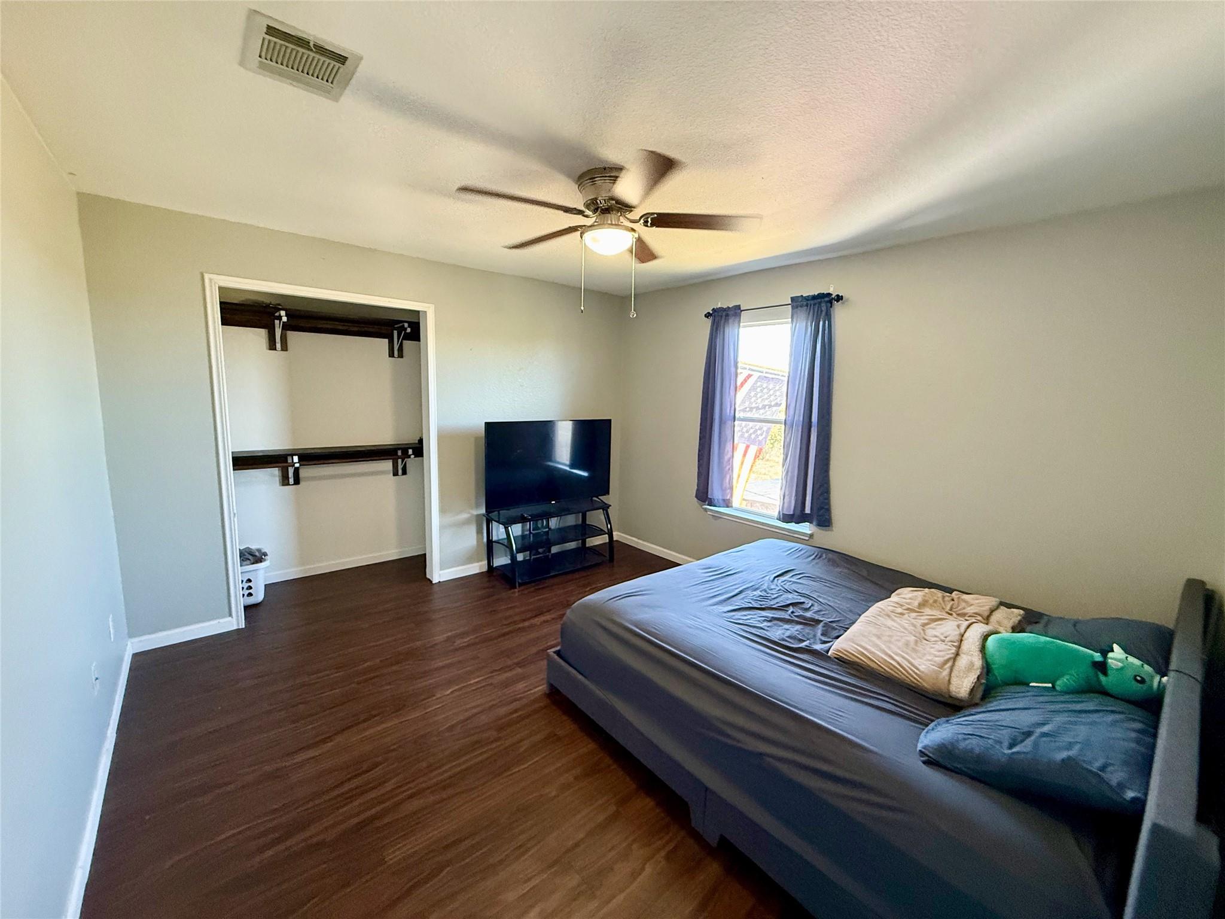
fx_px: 495
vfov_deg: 85.7
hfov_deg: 102.1
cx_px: 612
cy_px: 460
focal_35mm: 14
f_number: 2.2
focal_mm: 2.22
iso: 500
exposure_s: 1/60
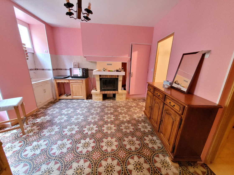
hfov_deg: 106.2
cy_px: 88
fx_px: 88
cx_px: 117
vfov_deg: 89.9
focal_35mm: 13
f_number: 2.2
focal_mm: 1.74
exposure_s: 1/25
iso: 1000
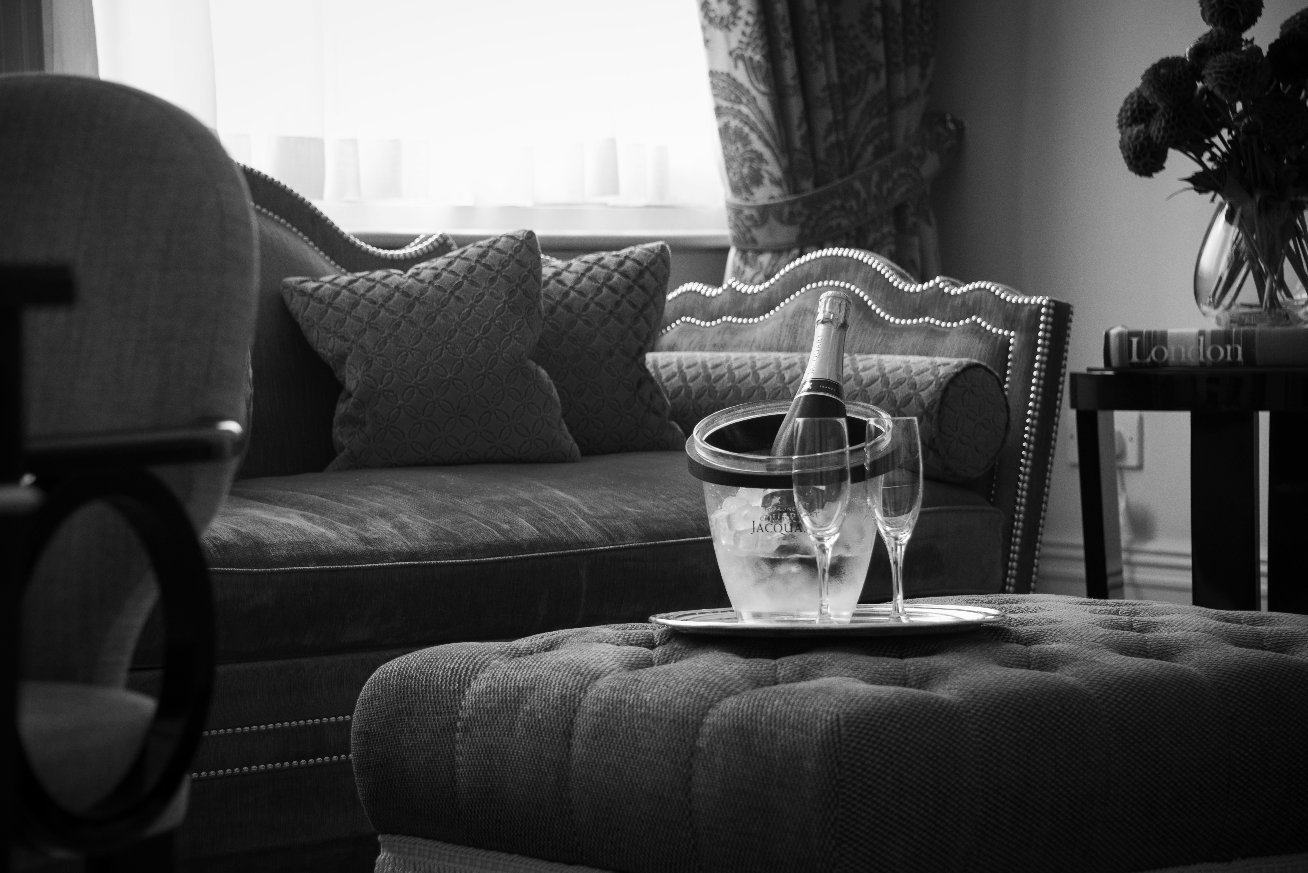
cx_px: 654
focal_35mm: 112
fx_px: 4071
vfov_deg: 12.2
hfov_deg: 18.3
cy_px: 436
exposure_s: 1/10
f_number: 5.3
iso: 400
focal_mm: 112
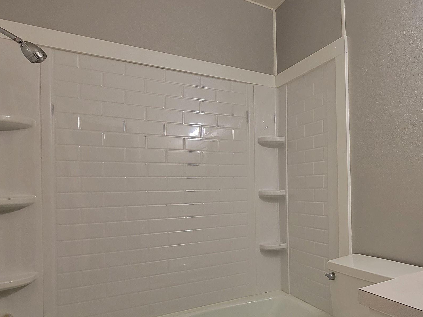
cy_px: 191
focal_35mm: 25
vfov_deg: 54.5
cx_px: 349
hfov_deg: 62.4
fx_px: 306
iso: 160
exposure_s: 1/60
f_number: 2.2
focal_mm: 2.2
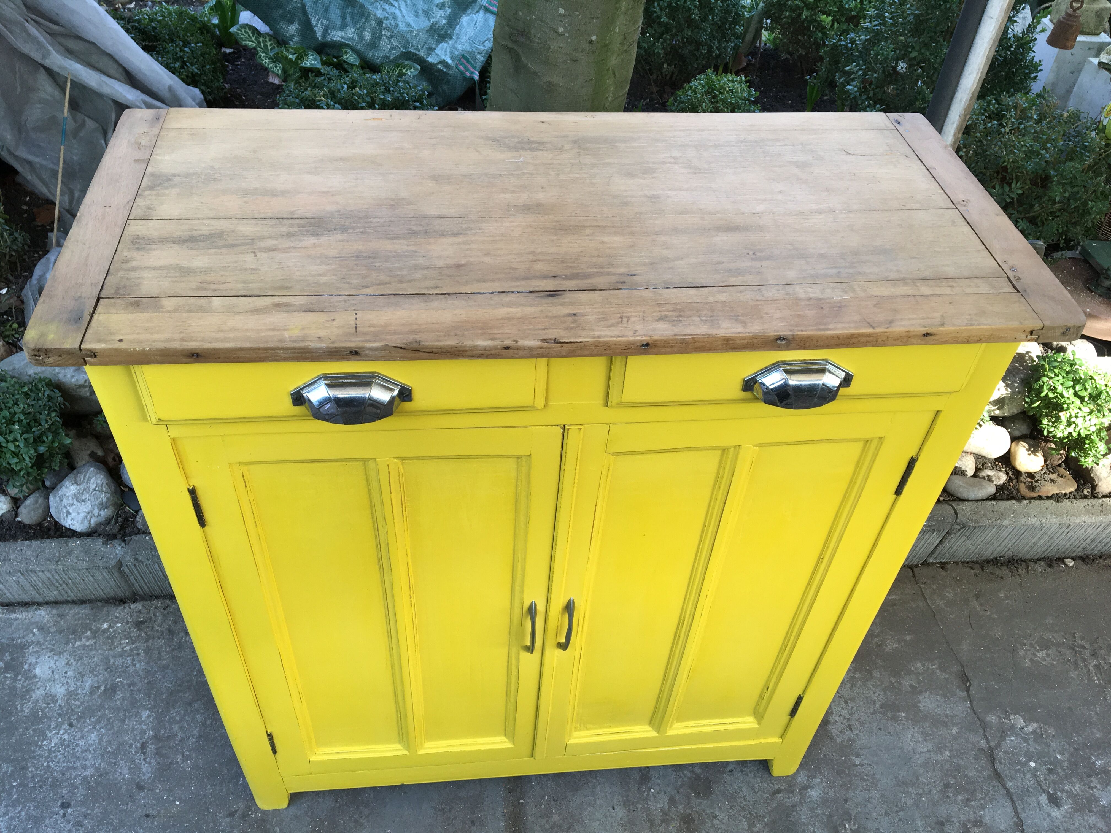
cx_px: 556
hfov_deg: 61.7
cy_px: 416
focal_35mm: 29
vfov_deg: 48.2
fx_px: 931
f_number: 2.2
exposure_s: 1/100
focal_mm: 4.15
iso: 40
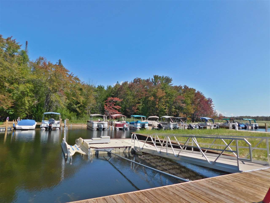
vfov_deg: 58.9
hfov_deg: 73.9
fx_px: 179
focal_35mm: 23
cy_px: 102
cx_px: 135
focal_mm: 4
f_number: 6
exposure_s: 1/400
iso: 125
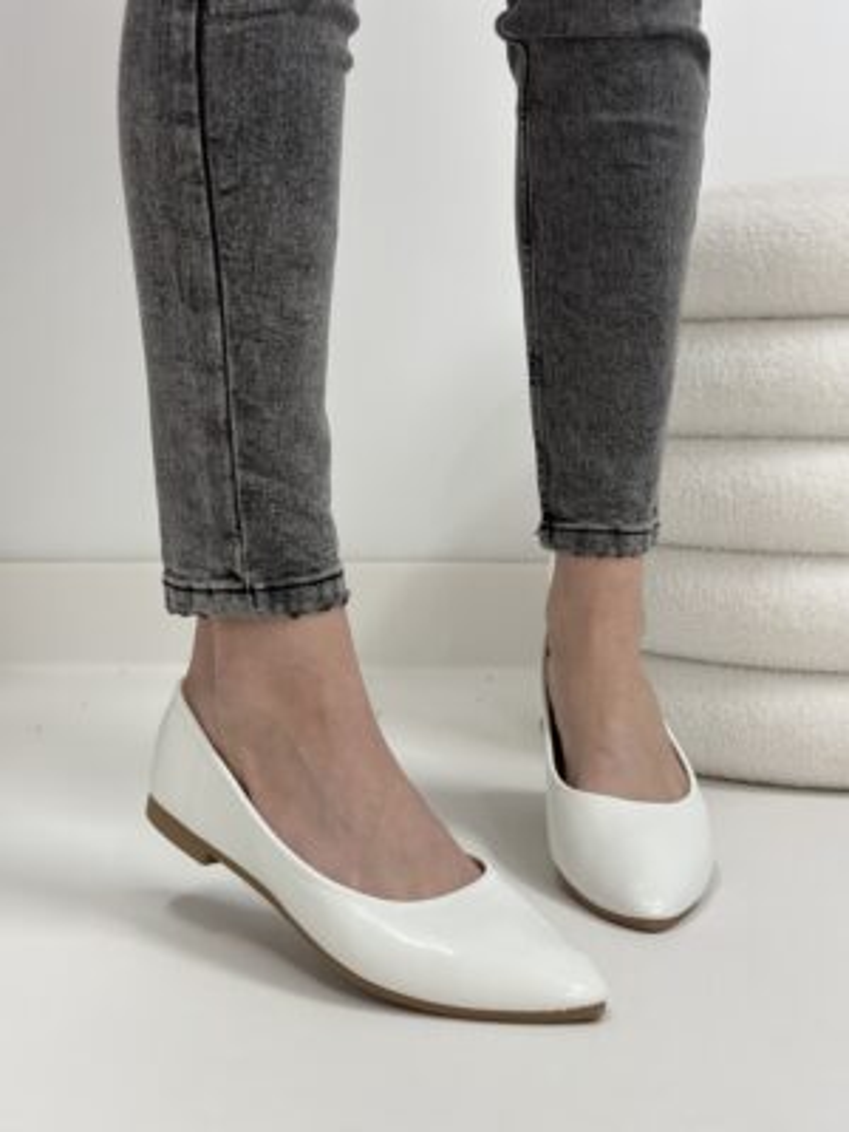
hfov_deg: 30.3
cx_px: 424
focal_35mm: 48
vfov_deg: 39.7
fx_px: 1570
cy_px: 566
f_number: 1.78
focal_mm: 6.86
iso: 125
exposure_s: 1/100
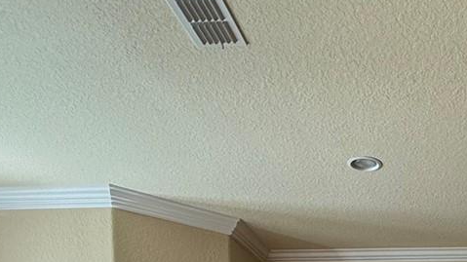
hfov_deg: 37.4
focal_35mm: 51
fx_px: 631
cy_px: 468
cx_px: 439
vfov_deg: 18.5
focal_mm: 2.22
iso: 200
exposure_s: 1/120
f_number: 2.2
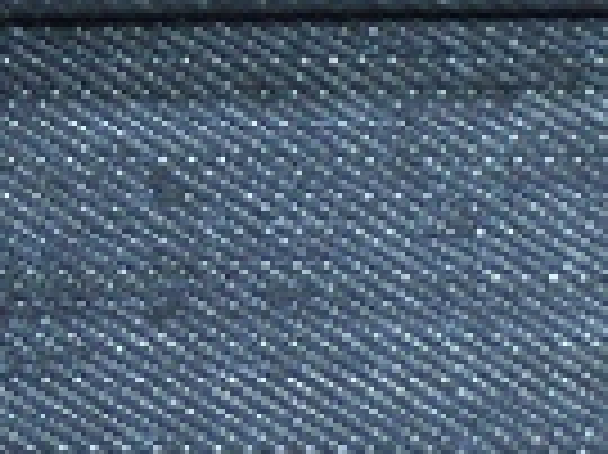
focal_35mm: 213
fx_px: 3738
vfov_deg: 6.9
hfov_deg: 8.8
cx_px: -603
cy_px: -144
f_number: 4
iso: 400
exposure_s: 1/5
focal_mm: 18
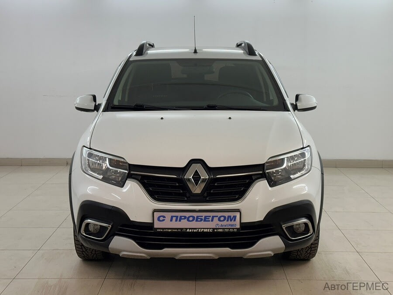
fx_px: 545
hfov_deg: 39.7
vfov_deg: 30.3
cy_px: 148
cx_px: 196
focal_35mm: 48
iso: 50
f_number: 1.78
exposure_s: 1/100
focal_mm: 6.86
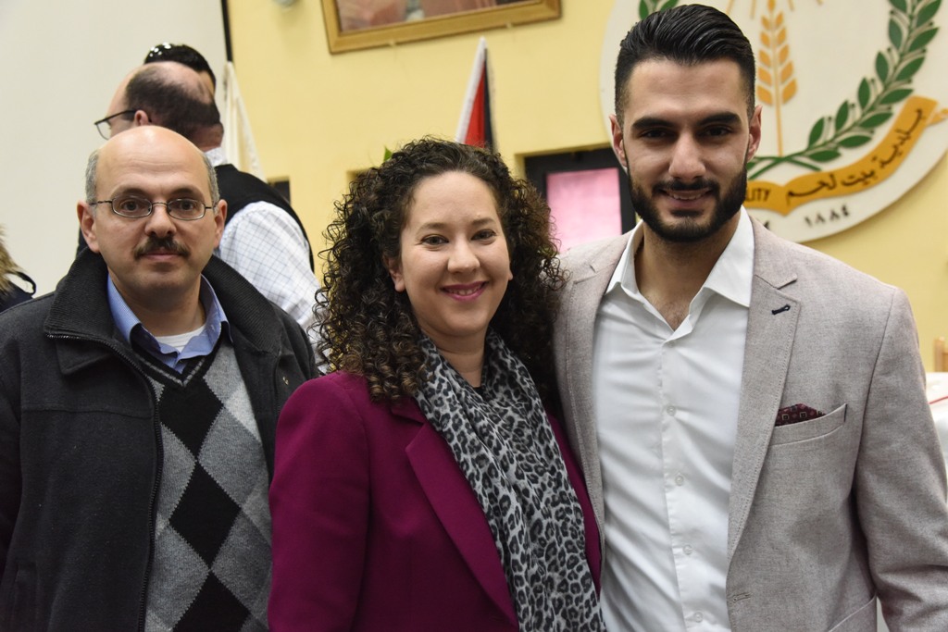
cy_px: 316
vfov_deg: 35.1
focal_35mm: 38
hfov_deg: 50.7
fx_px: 1001
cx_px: 474
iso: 6400
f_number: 6.3
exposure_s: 1/160
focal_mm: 38
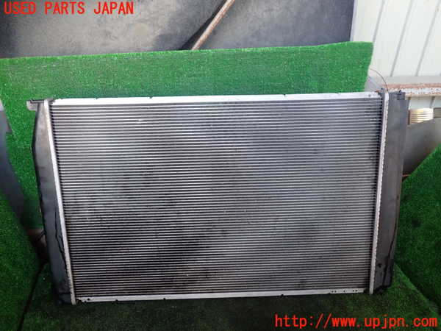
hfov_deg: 60.0
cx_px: 220
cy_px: 166
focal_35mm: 30
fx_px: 382
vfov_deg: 46.8
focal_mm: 5.4
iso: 200
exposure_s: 1/60
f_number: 2.3
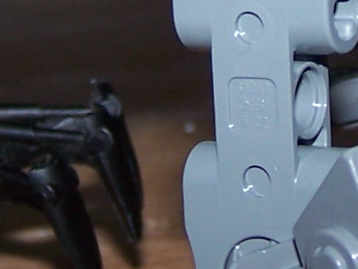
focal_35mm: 203
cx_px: 289
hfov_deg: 9.7
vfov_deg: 7.2
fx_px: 2100
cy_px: -94
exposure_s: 1/60
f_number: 2.8
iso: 80
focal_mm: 6.3
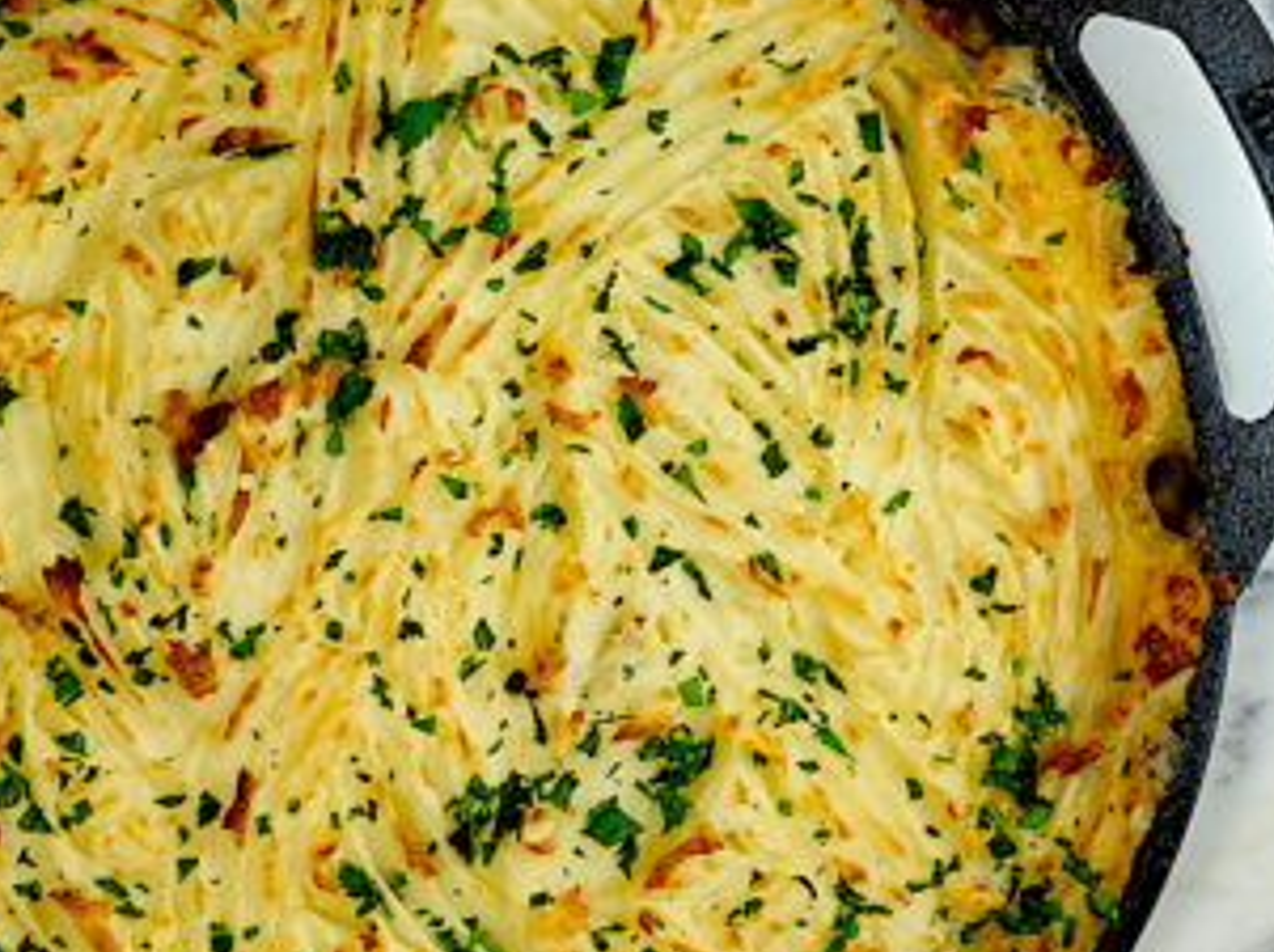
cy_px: 554
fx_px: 2867
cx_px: 389
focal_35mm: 78
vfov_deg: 18.8
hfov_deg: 24.9
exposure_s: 1/320
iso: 500
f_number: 3.2
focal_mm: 26.5
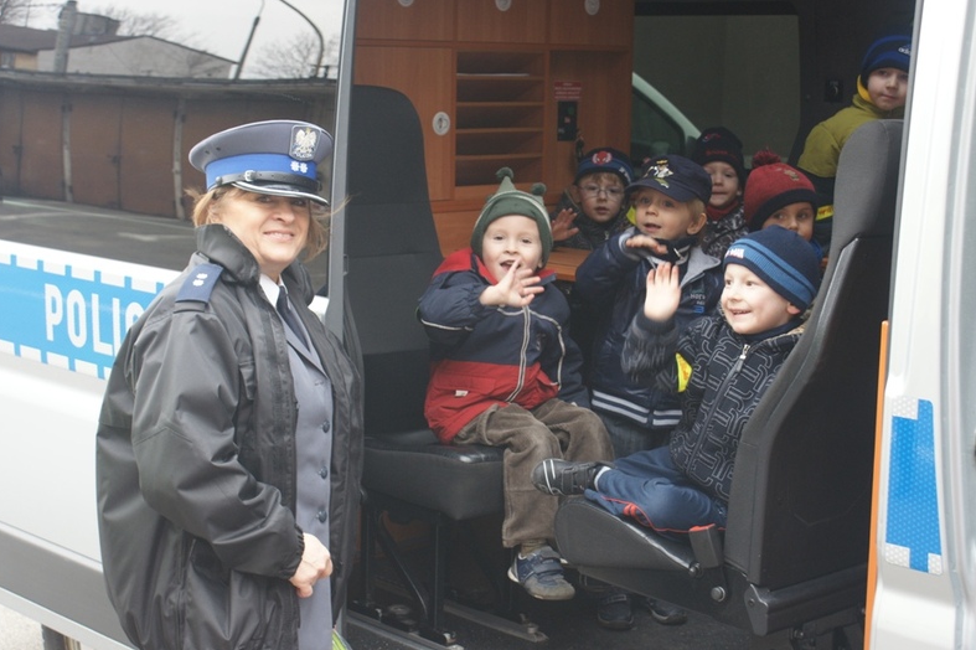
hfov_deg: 32.9
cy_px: 326
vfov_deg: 22.2
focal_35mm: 61
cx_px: 490
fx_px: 1653
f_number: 5.6
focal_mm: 40
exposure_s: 1/60
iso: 400
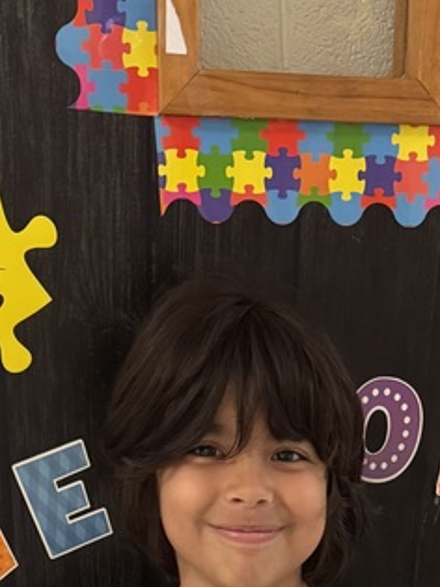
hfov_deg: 18.8
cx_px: 321
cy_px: 796
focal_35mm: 78
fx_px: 1323
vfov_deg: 22.1
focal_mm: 6.76
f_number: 1.78
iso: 500
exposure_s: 1/60
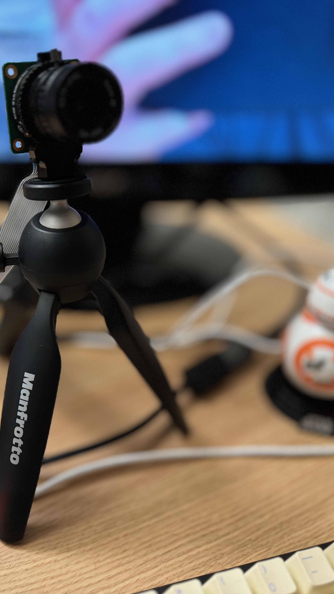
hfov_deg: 32.8
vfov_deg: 56.6
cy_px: 298
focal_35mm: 35
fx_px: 551
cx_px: 66
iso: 400
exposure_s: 1/60
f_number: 1.78
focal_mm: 6.76
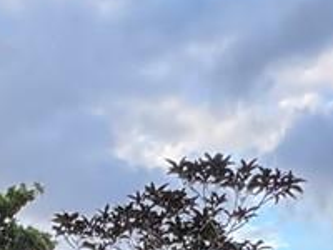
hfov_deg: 17.1
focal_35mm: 112
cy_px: 635
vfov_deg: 10.8
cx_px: -15
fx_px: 1077
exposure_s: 1/99
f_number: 2.2
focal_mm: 2.22
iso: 80
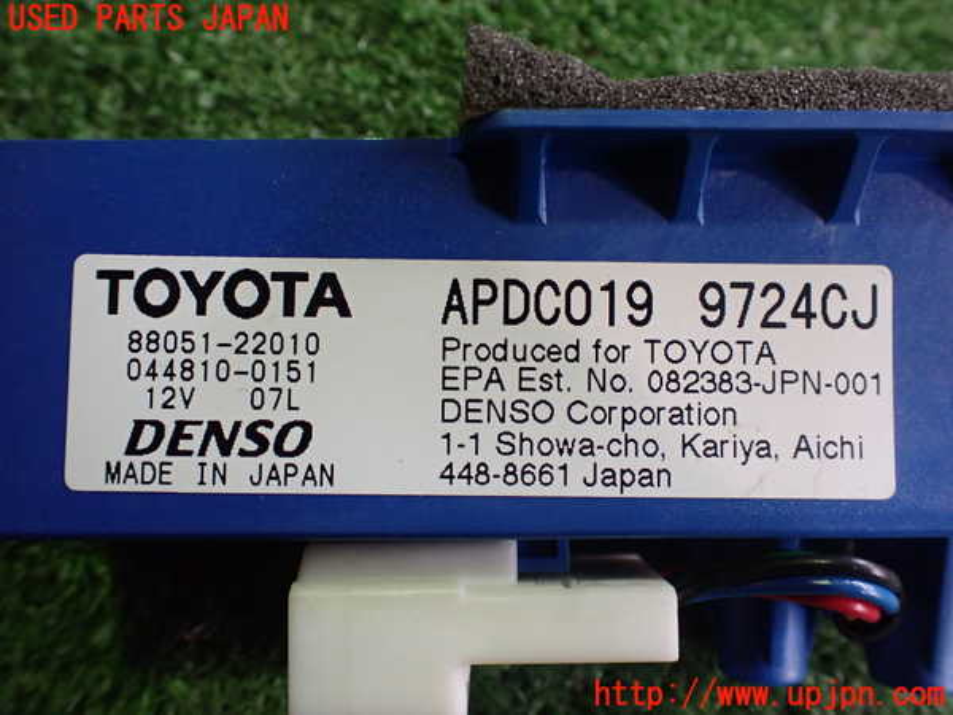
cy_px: 358
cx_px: 476
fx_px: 826
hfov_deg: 60.0
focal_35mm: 30
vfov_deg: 46.8
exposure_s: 1/125
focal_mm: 5.4
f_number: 2.3
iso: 640
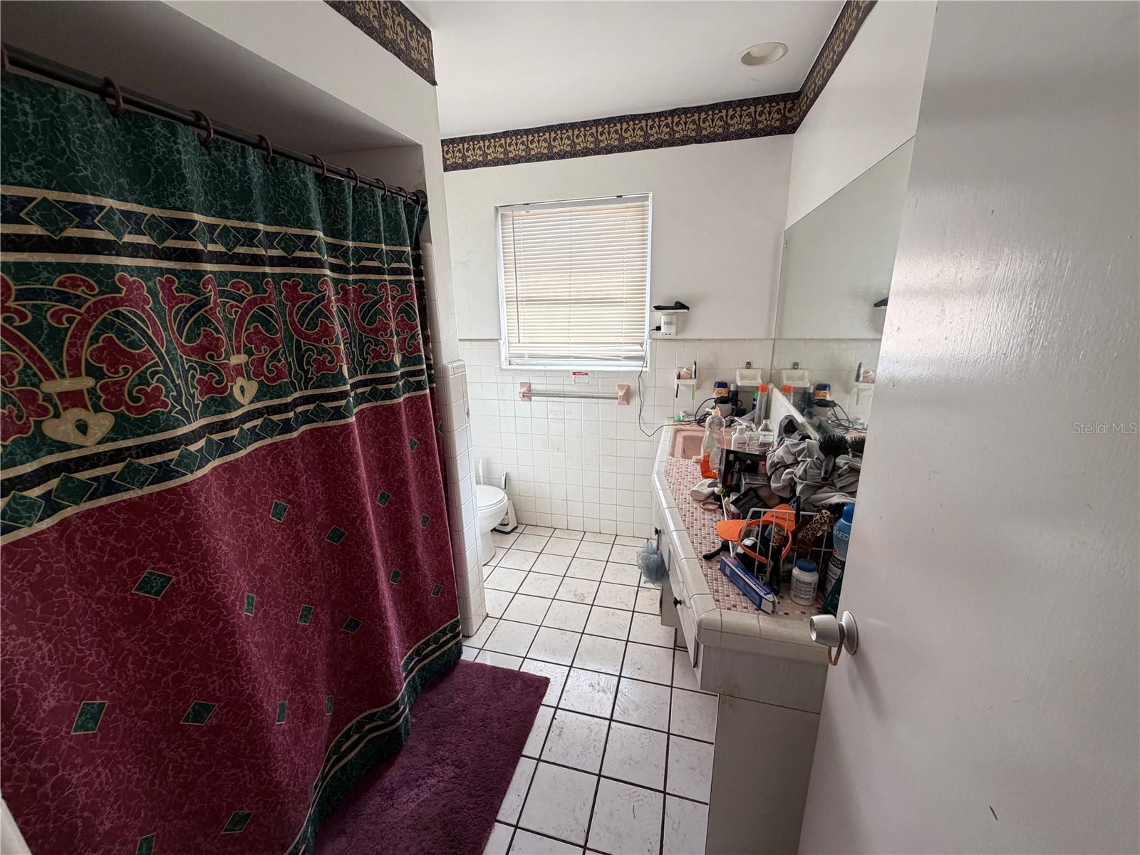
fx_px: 461
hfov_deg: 102.1
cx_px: 570
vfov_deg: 85.7
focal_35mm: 14
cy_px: 428
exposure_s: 1/121
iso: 250
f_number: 2.2
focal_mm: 2.22
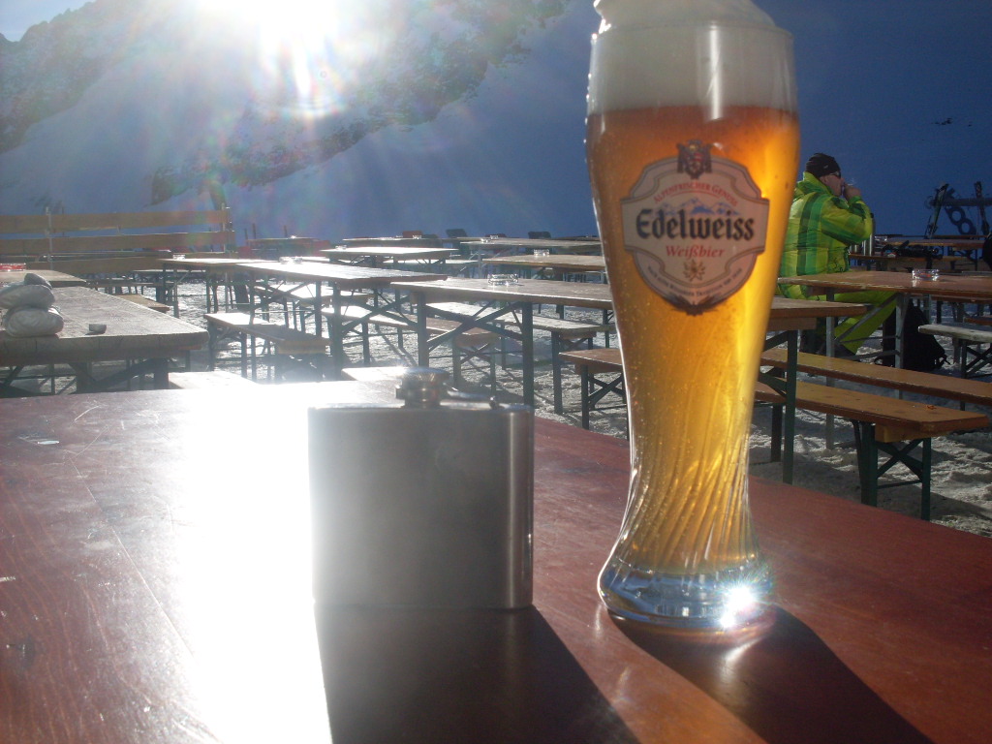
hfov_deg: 49.0
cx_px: 496
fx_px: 1089
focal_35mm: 38
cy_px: 372
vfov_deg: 37.7
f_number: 8.4
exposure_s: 1/500
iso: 80
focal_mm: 6.3
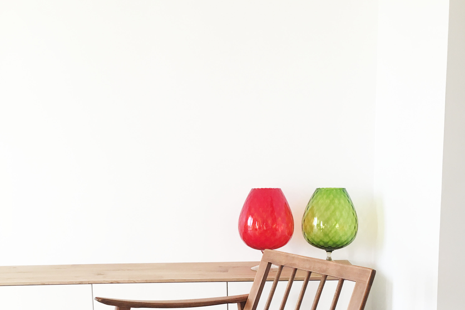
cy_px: 254
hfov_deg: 47.4
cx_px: 236
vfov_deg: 31.6
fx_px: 530
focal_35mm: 41
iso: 40
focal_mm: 4.15
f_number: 2.2
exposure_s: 1/33
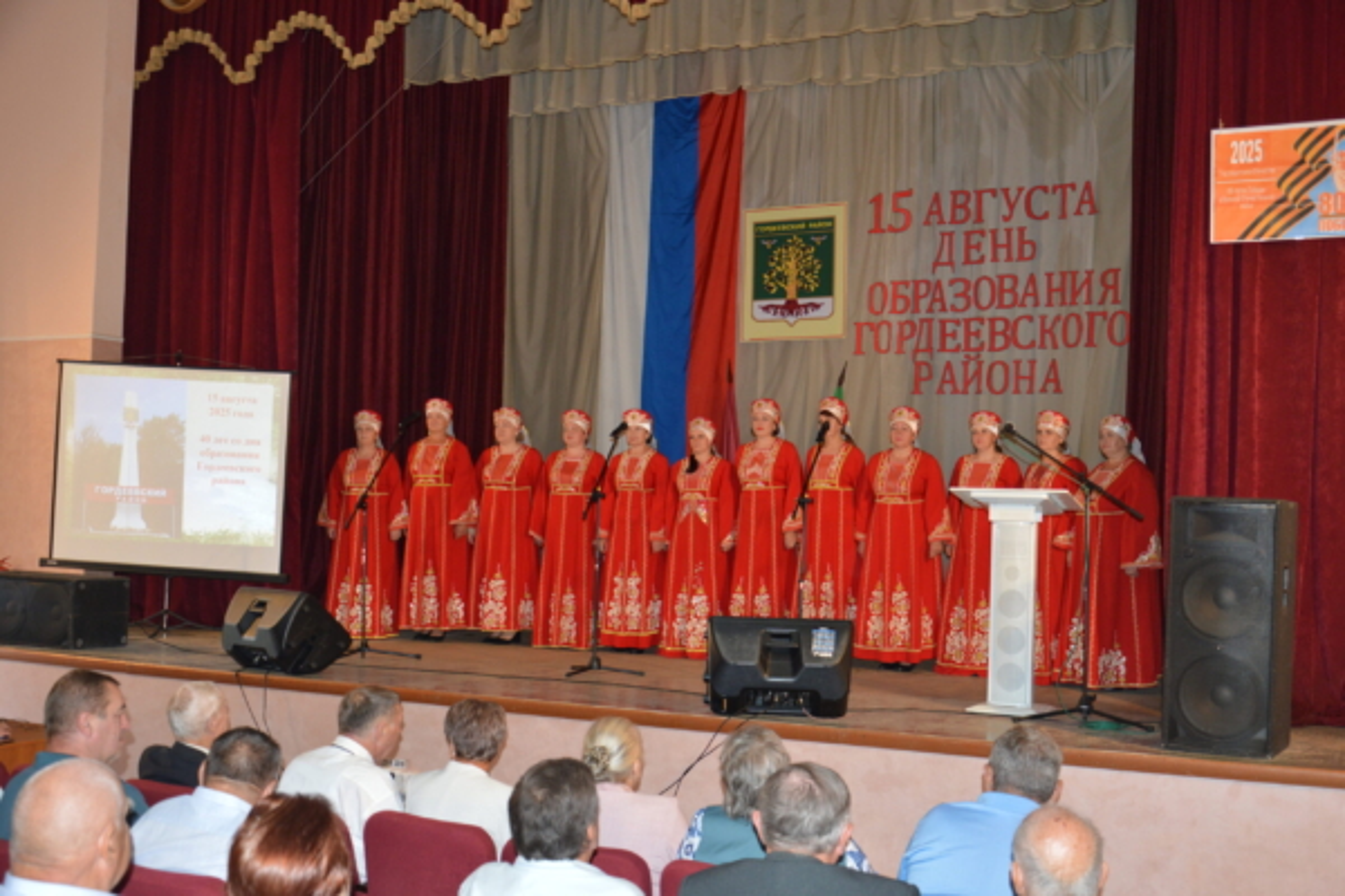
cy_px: 448
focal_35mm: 38
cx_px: 672
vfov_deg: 35.5
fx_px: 1401
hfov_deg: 51.3
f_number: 4
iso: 560
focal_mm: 25
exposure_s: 1/60
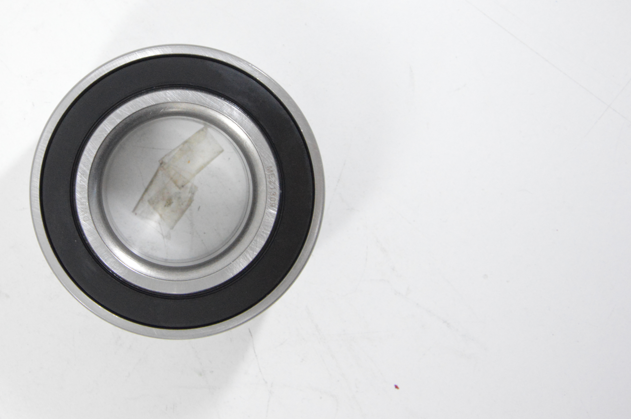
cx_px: 176
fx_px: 1313
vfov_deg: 18.1
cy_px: 138
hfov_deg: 26.7
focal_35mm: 75
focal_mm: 34
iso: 3200
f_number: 7.1
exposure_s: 1/100
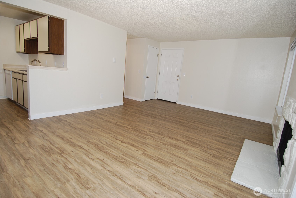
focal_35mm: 18
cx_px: 148
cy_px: 99
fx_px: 148
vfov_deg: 67.5
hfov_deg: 89.9
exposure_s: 1/60
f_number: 4
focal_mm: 12
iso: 200
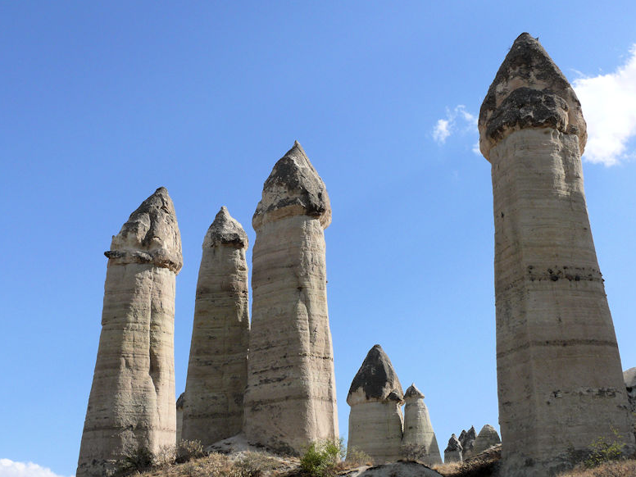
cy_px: 260
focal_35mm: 45
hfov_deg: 42.0
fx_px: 827
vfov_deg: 32.2
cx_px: 283
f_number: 5.6
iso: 100
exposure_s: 1/500
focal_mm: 7.4
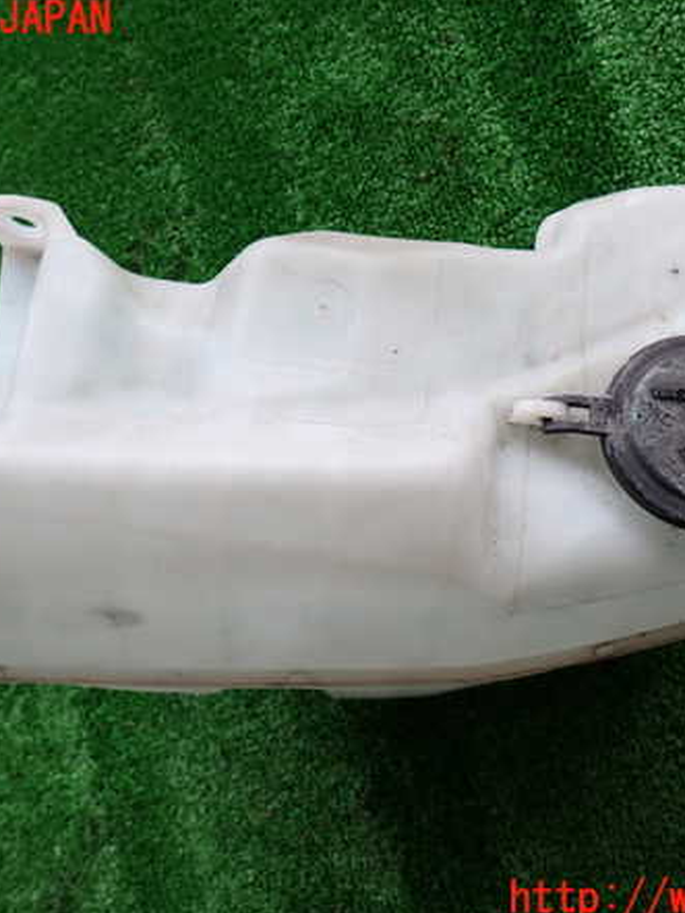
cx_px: 356
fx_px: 897
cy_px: 460
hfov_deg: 41.8
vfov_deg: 53.9
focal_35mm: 34
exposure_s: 1/125
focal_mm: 4.5
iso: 100
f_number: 2.8
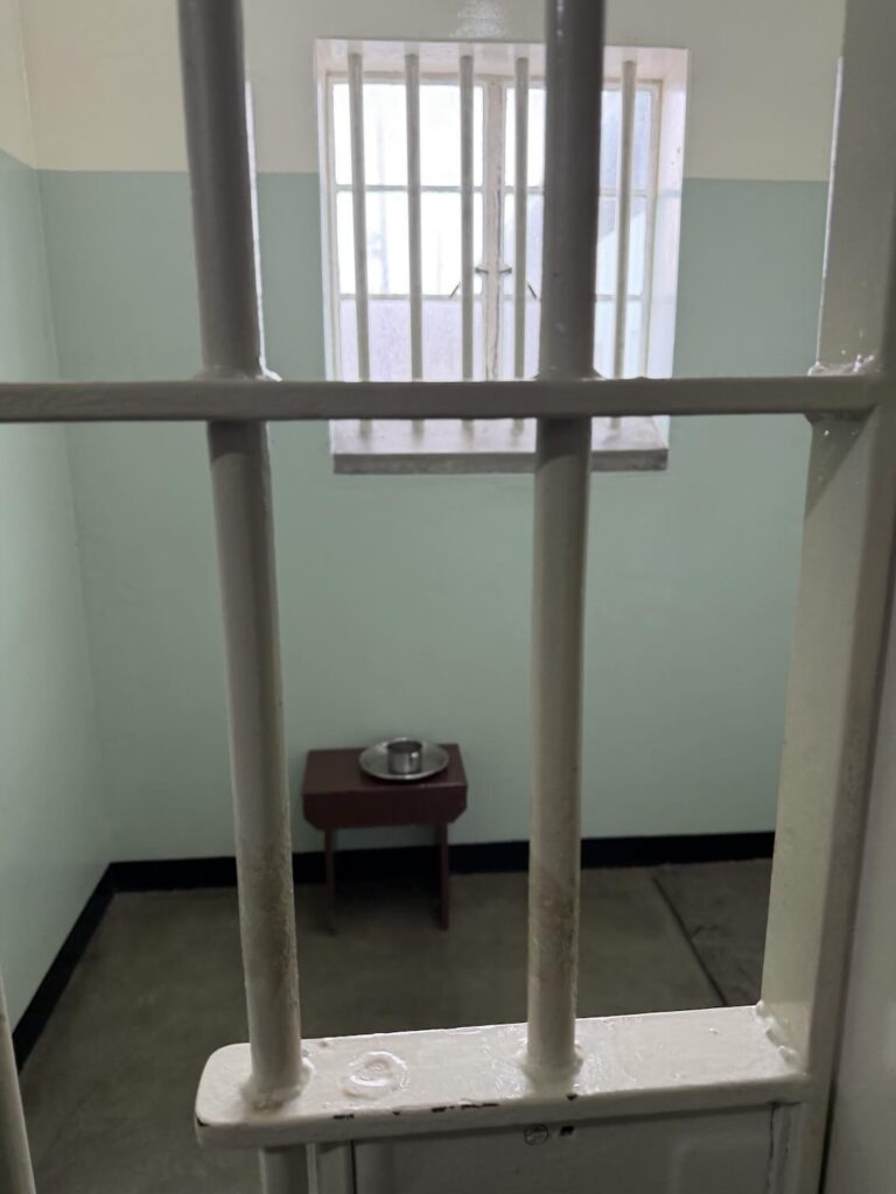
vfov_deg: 71.6
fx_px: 828
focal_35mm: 24
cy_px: 597
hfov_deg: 56.8
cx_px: 448
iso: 160
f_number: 1.78
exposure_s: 1/121
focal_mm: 6.76
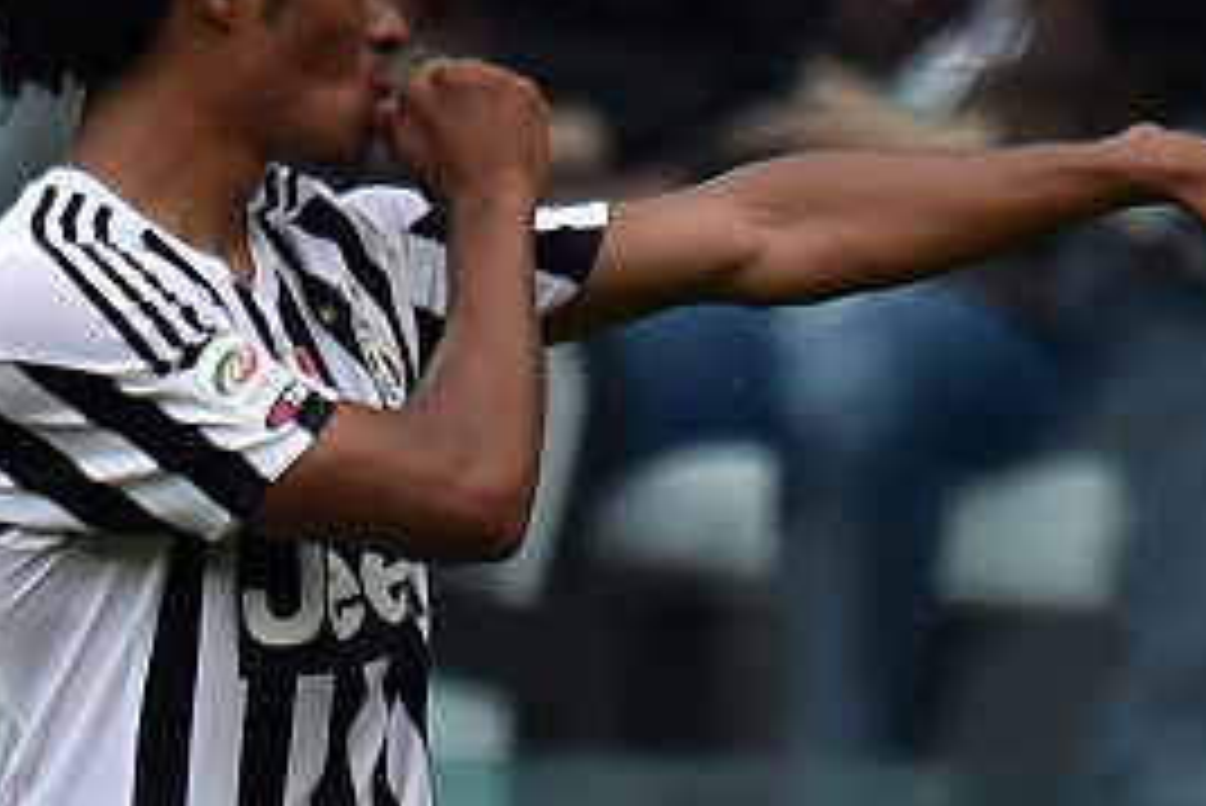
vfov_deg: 1.1
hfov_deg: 1.7
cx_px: 522
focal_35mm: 1217
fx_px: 40790
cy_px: 547
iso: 400
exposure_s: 1/1250
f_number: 4
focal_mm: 550
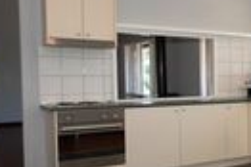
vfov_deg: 25.0
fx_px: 376
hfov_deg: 29.3
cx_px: 331
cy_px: 85
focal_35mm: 54
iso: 400
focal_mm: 10
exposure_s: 1/125
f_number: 5.6
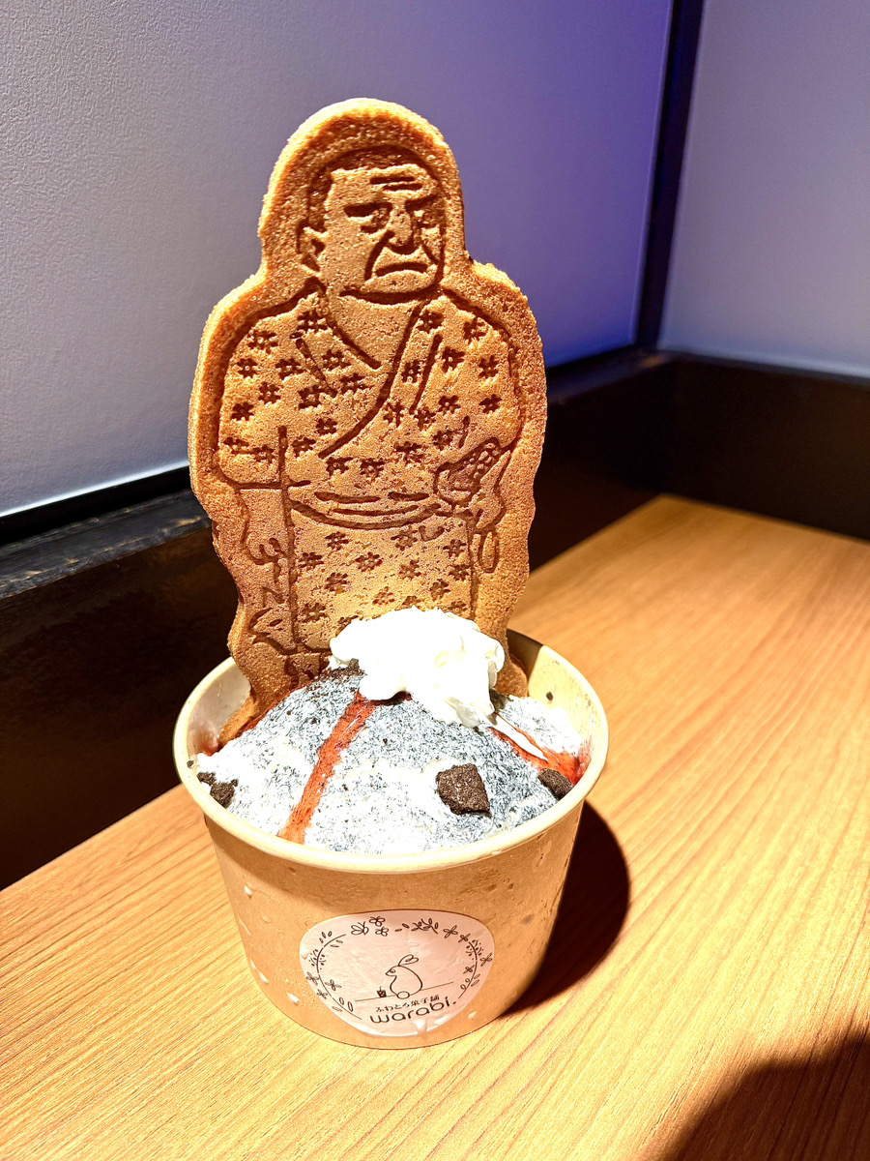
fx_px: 804
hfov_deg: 56.8
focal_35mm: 24
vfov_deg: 71.6
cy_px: 580
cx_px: 435
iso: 100
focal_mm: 6.76
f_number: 1.78
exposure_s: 1/140
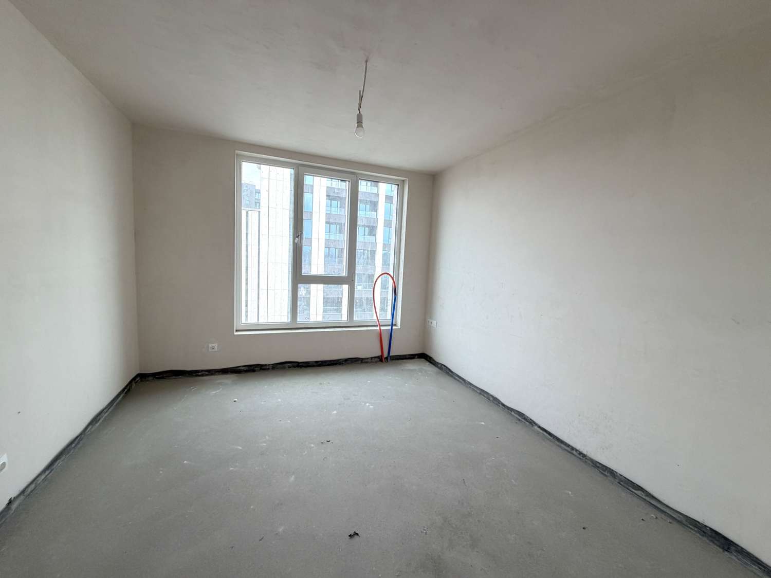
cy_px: 289
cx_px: 386
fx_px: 312
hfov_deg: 102.1
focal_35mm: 14
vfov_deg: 85.7
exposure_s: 1/121
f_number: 2.2
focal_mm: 2.22
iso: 125
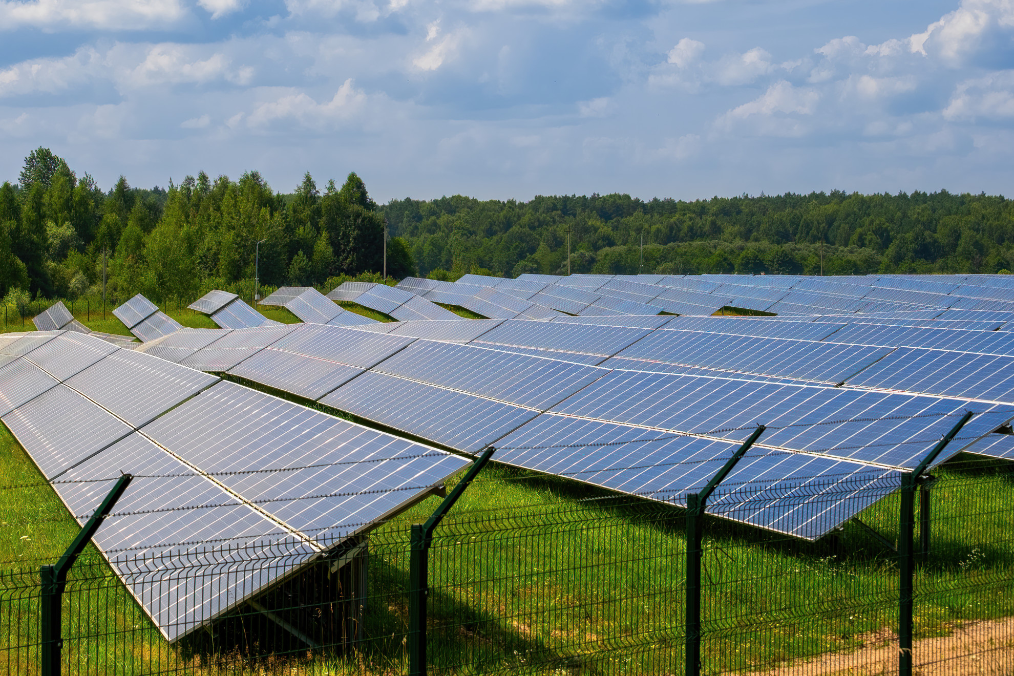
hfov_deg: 21.0
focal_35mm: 97
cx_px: 418
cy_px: 259
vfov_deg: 14.1
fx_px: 2732
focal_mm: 50
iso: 200
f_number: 7.1
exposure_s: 1/680
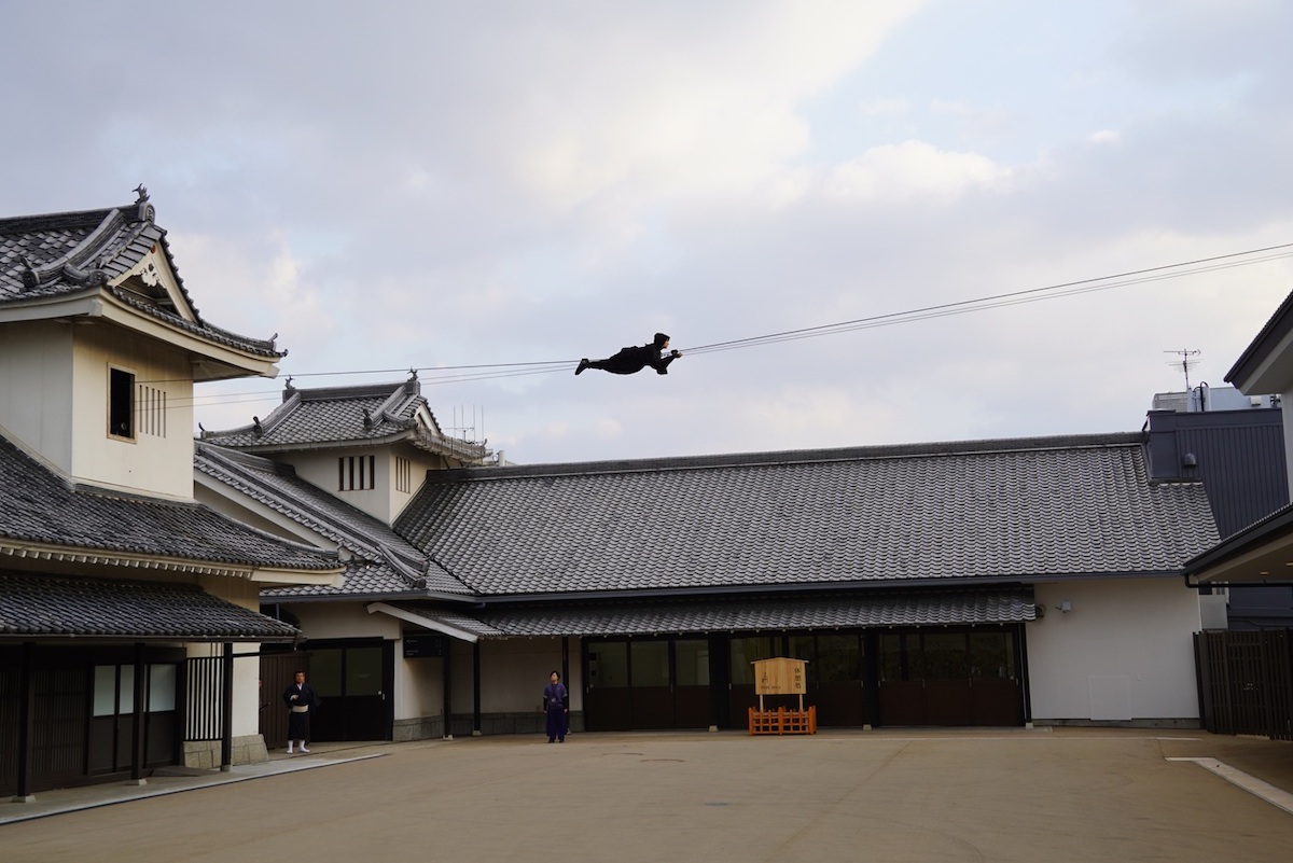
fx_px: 1455
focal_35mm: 40
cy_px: 432
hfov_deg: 47.9
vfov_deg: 33.0
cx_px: 646
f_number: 5.6
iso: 100
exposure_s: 1/100
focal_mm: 27
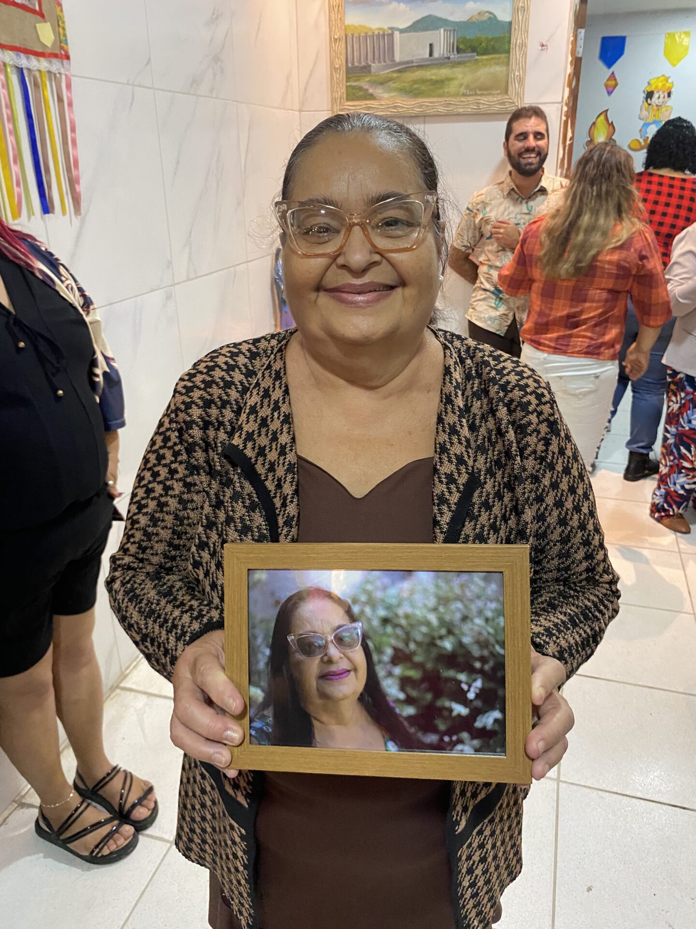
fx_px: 697
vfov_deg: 67.3
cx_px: 348
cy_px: 464
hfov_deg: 53.1
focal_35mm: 26
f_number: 1.8
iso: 500
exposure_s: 1/60
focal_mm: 4.25
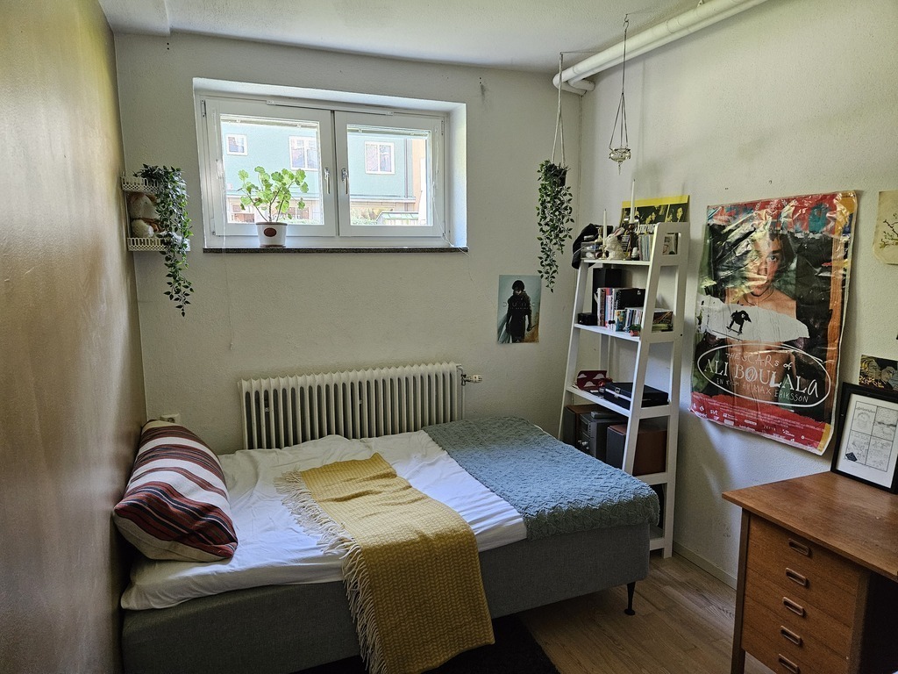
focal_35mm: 23
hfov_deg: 73.9
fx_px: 597
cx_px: 449
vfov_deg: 58.9
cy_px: 337
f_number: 1.8
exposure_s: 1/100
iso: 640
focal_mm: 5.4
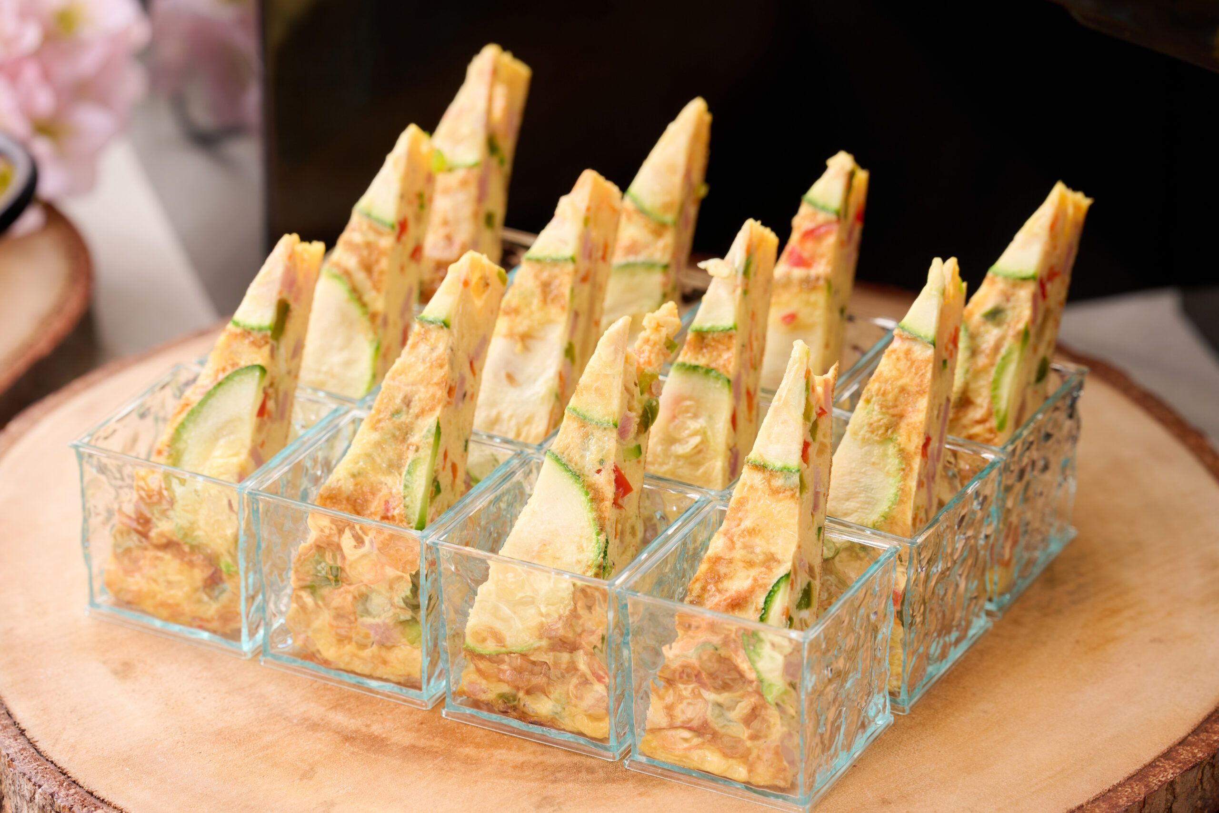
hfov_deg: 13.7
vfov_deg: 9.1
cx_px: 610
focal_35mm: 150
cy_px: 406
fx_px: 5079
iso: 100
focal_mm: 150
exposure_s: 1/100
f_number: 8
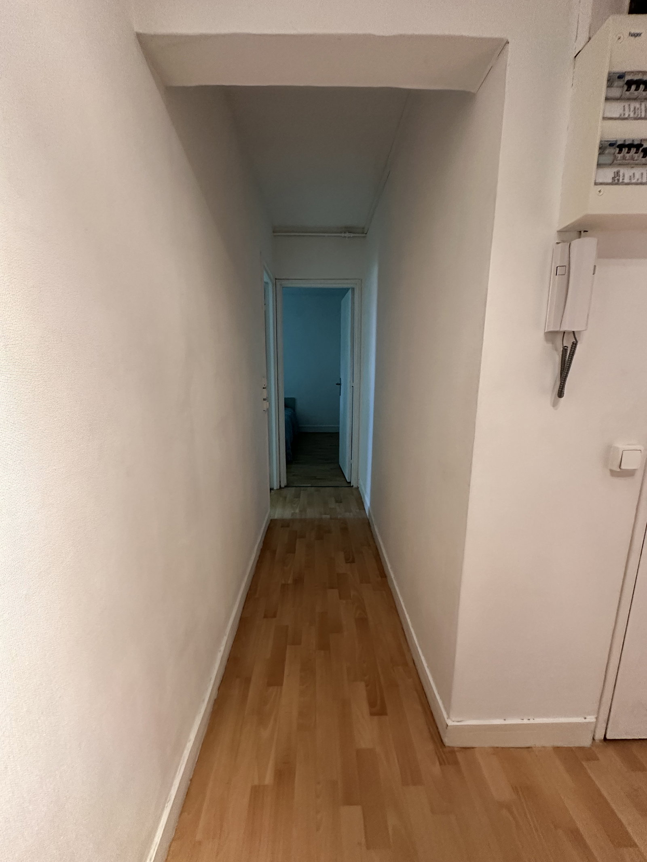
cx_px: 324
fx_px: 349
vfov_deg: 102.1
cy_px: 431
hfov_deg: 85.7
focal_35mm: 14
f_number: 2.2
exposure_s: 1/50
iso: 500
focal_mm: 2.22
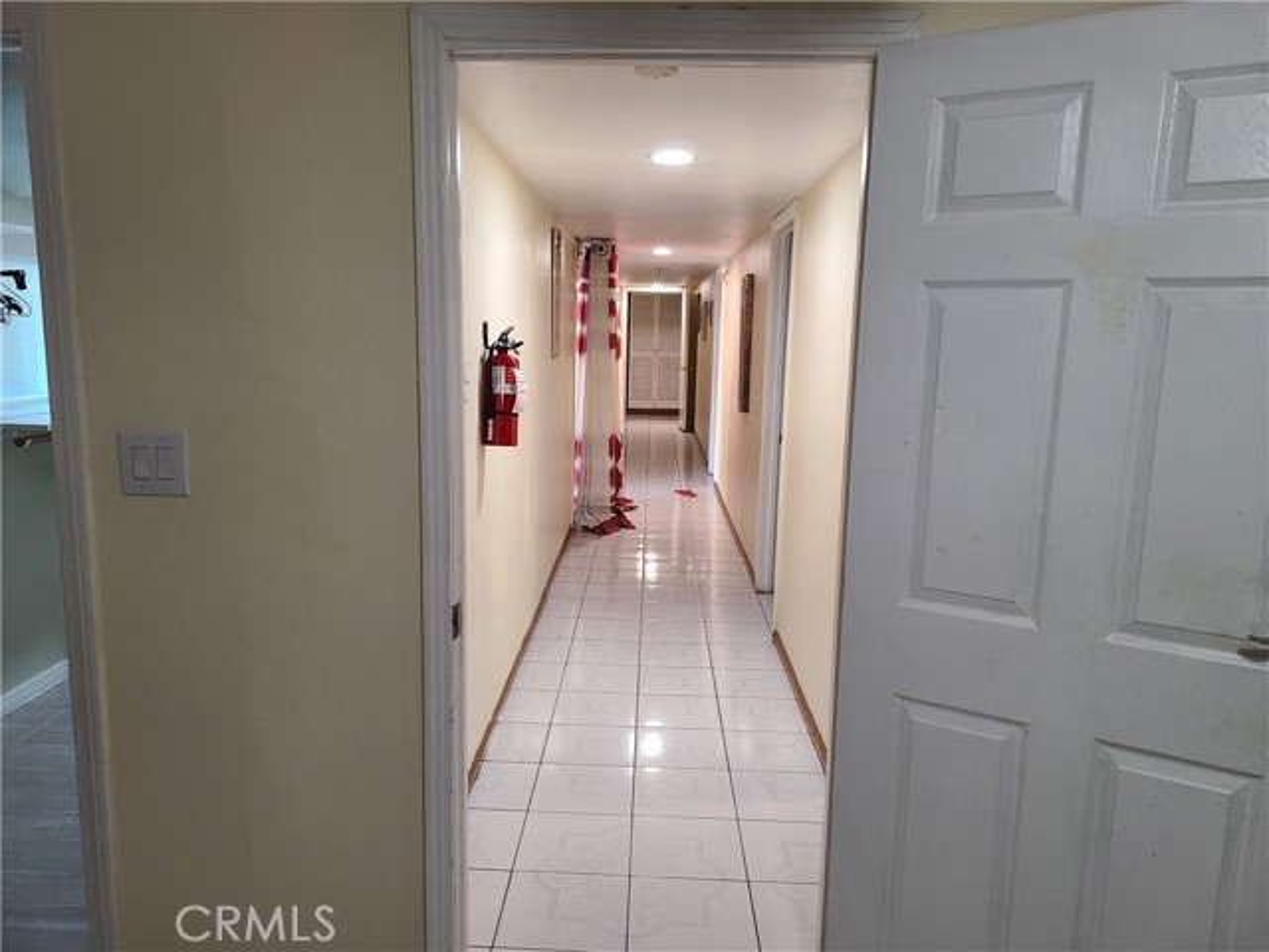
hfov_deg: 67.3
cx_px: 634
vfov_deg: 53.1
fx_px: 953
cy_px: 476
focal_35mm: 26
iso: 160
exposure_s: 1/60
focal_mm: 5.4
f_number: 1.8
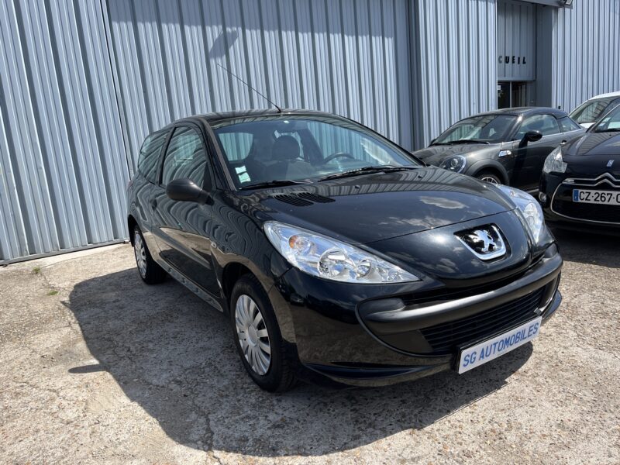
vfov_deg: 53.1
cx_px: 310
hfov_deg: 67.3
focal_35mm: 26
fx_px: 466
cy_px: 232
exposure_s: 1/2410
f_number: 1.6
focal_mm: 5.1
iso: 50
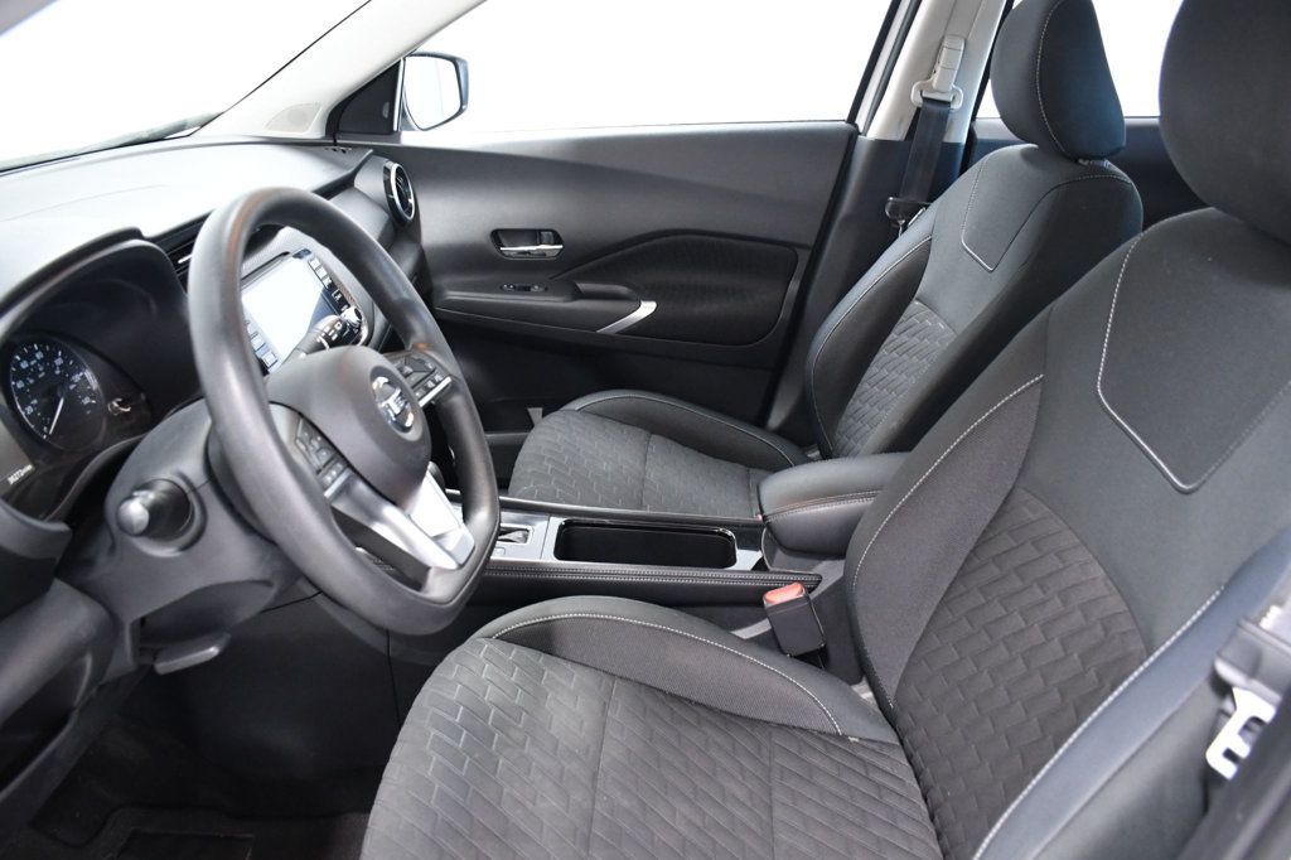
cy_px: 430
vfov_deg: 47.9
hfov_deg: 67.4
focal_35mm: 27
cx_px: 646
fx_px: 968
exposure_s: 1/80
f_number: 4.5
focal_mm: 18
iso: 2500
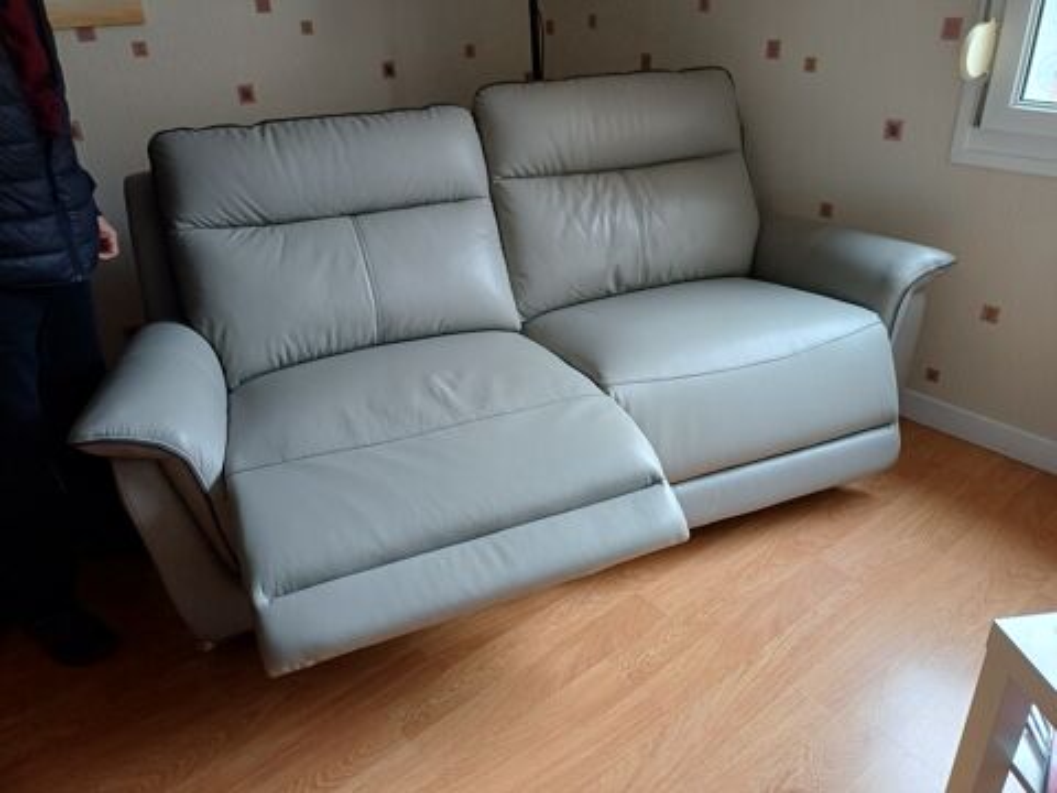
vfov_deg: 54.9
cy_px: 396
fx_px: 763
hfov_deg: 69.4
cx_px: 528
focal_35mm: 25
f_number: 1.8
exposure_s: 1/50
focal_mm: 4.65
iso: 200
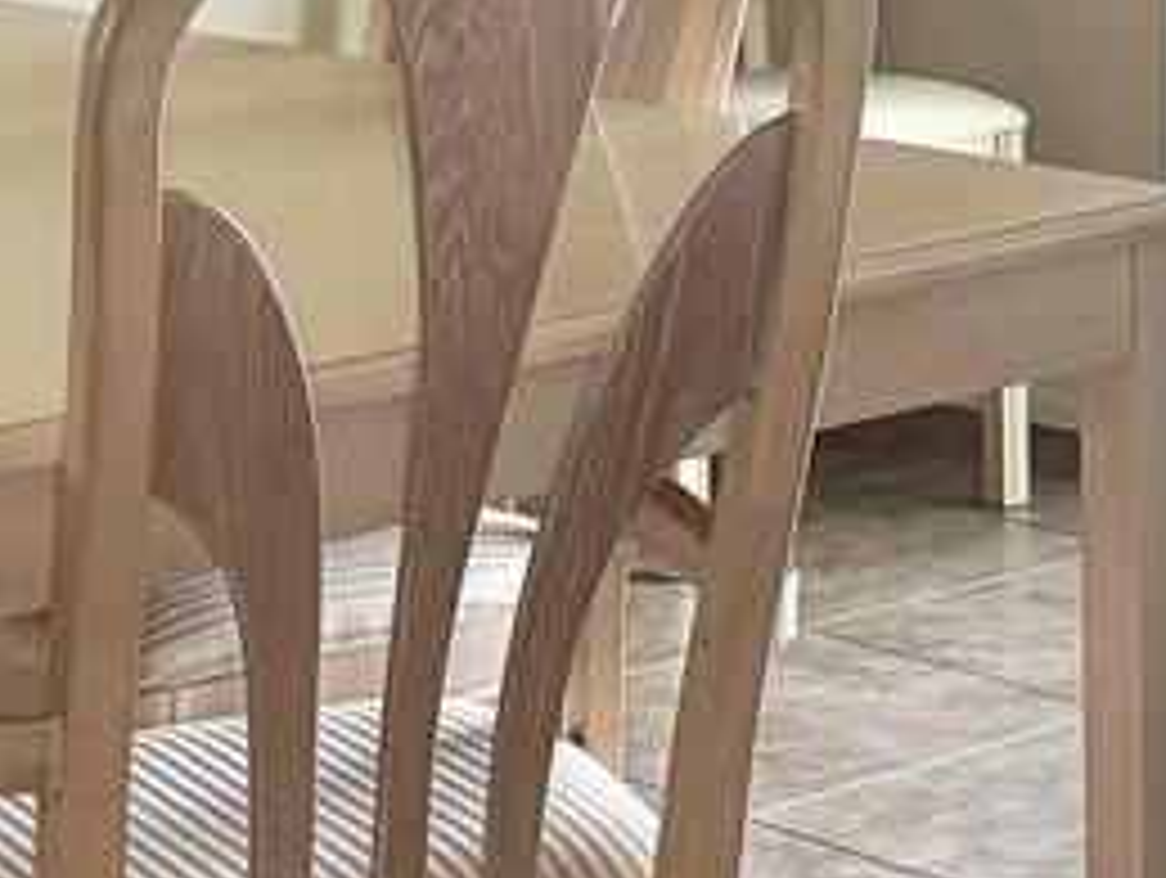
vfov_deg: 9.7
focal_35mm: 148
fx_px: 4992
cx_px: 1328
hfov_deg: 13.0
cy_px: -477
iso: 200
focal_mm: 6.76
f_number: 1.78
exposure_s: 1/112
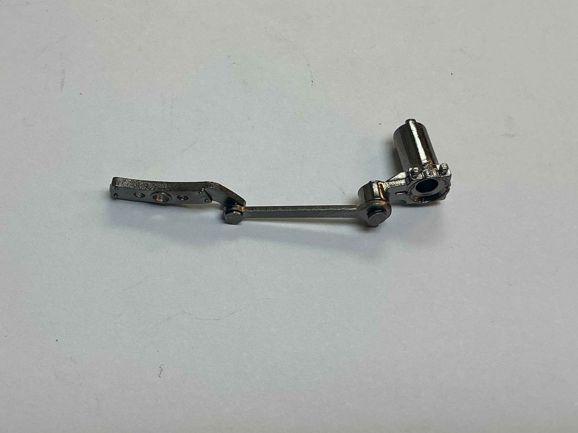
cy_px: 177
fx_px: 818
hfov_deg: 38.7
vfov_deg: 29.6
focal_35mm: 49
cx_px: 225
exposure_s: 1/120
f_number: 1.8
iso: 20
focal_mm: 3
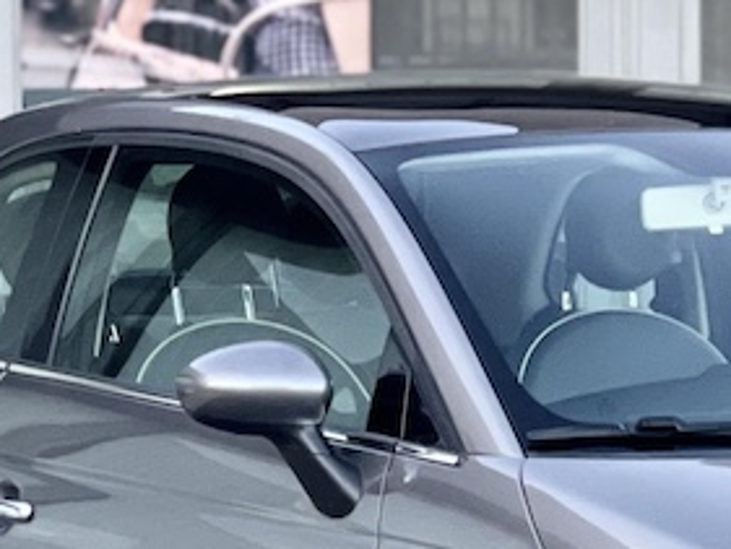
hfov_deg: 7.0
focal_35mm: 284
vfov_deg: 5.2
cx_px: 693
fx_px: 6000
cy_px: 584
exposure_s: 1/121
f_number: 2.2
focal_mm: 7.5
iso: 100
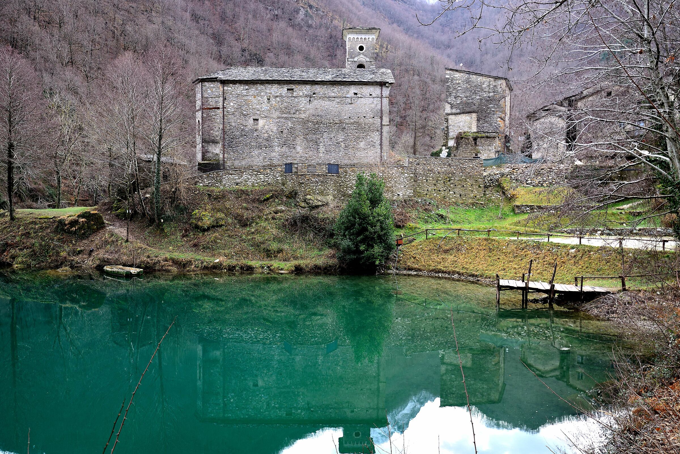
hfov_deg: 61.9
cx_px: 340
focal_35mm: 30
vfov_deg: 43.6
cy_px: 227
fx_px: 567
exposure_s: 1/30
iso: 100
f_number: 5.6
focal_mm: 30
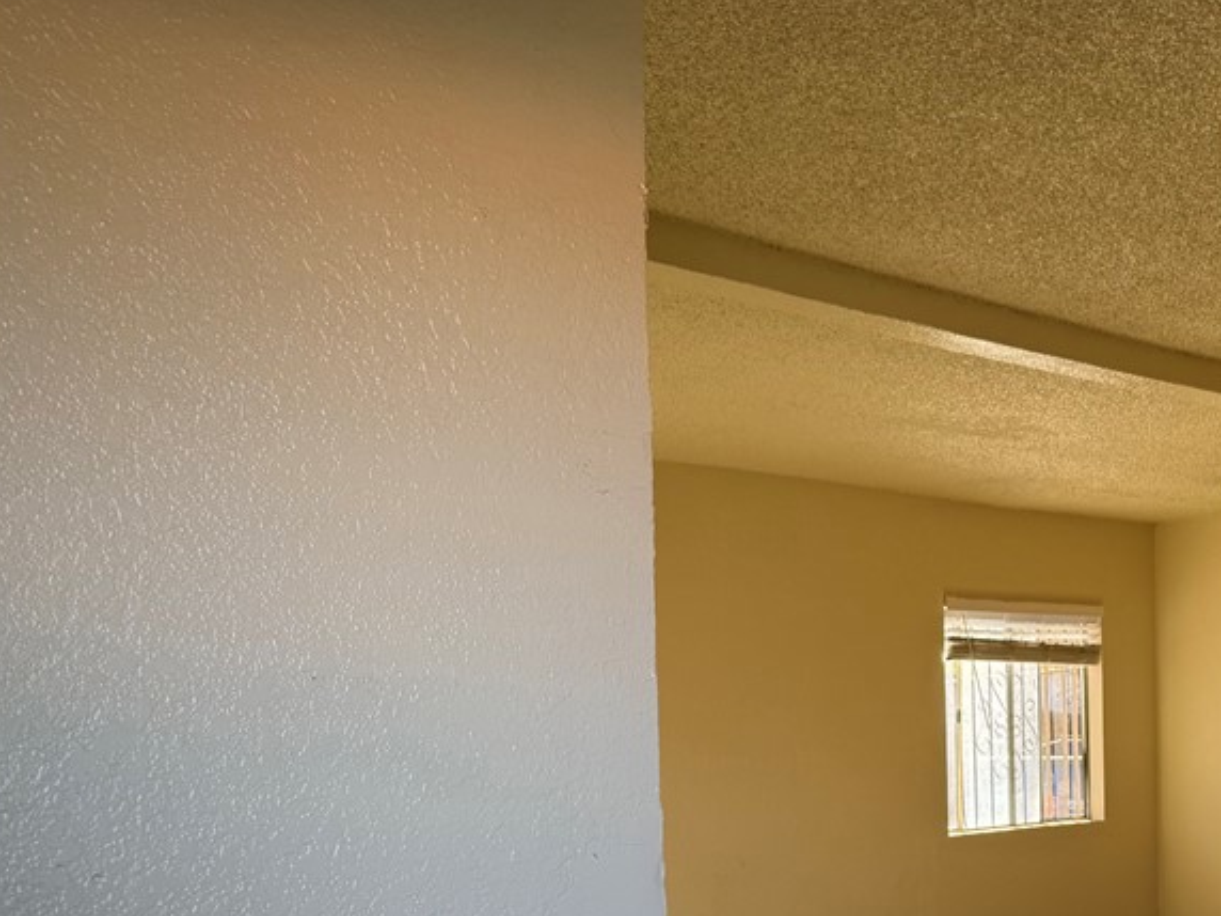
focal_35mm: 43
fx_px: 1517
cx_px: 1069
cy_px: 700
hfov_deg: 40.9
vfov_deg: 32.9
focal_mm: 6.76
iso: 100
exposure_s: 1/368
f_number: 1.78
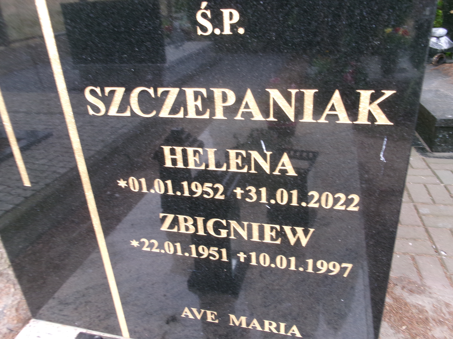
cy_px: 170
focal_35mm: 28
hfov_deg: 63.4
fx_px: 366
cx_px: 226
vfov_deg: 49.7
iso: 100
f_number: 3.9
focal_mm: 5.1
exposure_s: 1/34
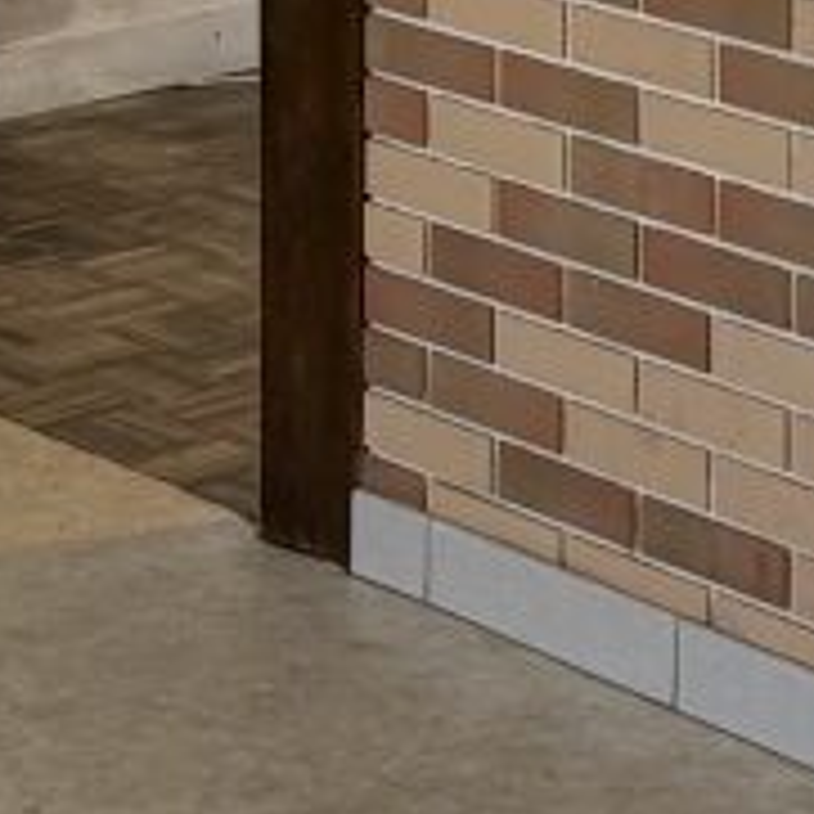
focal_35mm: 169
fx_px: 4496
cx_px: 814
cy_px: -742
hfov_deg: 10.3
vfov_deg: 9.7
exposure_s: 1/100
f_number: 1.78
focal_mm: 6.76
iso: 200
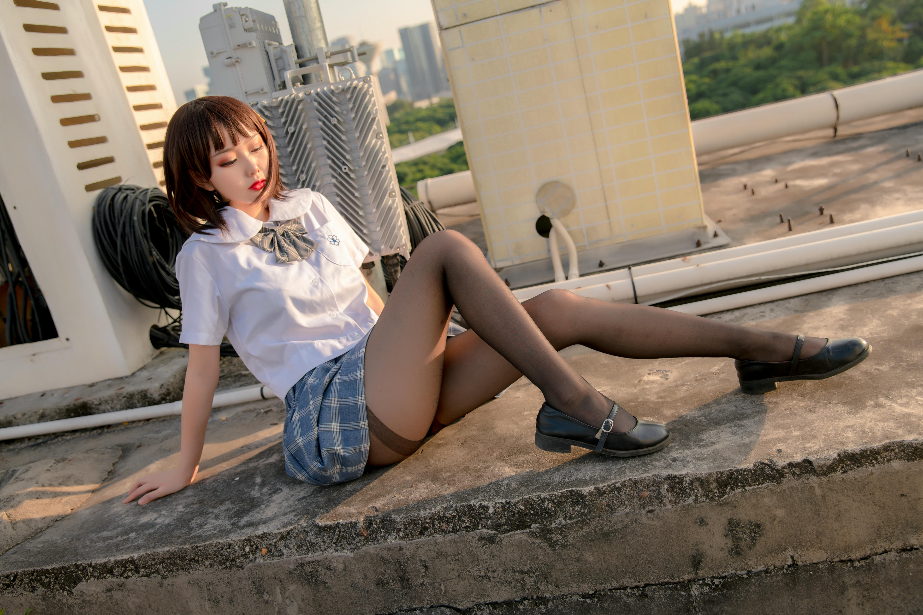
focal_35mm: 31
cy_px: 317
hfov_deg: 60.3
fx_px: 795
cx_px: 463
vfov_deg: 42.3
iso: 100
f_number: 3.5
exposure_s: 1/400
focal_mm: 30
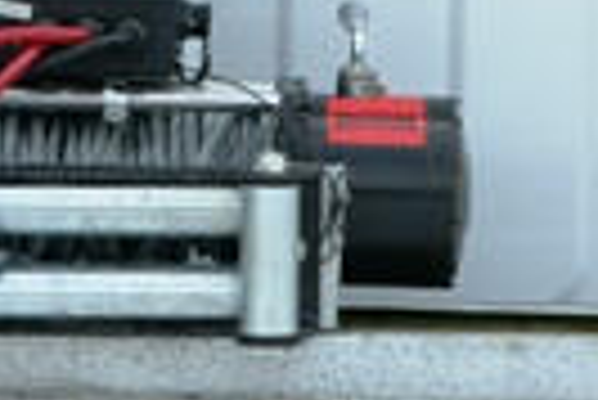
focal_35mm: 433
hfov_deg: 4.7
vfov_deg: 3.2
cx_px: -4
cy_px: -362
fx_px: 7200
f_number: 7.1
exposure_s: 1/250
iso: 100
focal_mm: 60
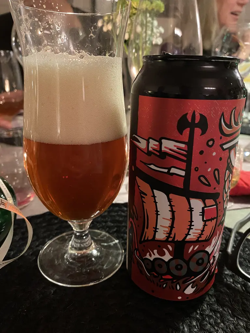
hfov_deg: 53.1
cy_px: 166
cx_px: 125
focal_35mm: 26
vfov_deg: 67.3
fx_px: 250
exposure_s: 1/25
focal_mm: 4.25
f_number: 1.8
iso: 800
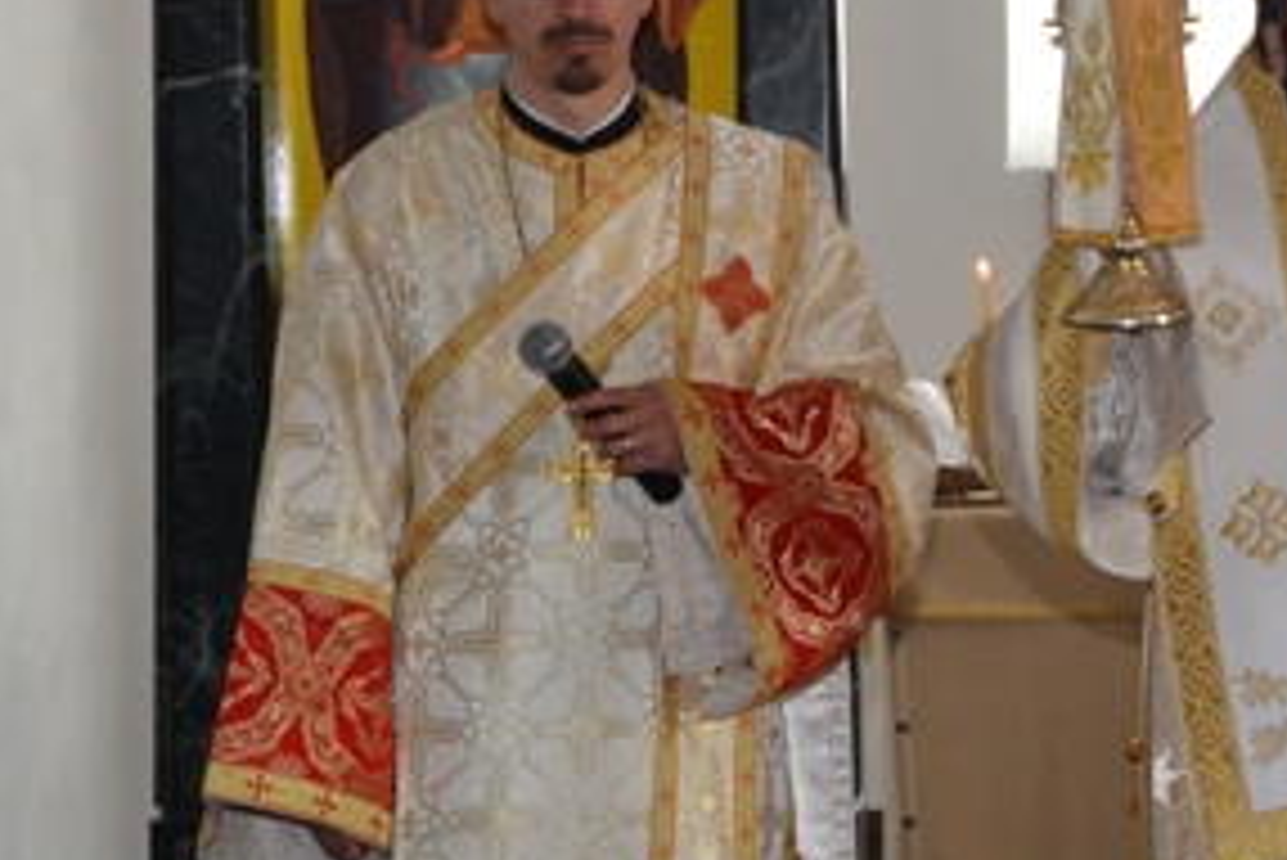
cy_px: 414
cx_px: 1328
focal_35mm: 137
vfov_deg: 10.0
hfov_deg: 14.7
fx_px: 4900
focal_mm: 34
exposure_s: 1/60
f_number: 4.2
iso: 800
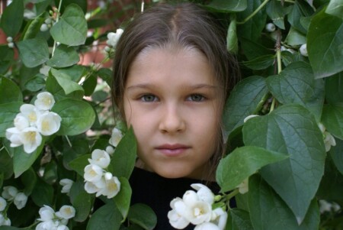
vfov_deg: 32.0
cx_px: 172
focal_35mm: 42
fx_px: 401
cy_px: 115
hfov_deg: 46.4
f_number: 5.6
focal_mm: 28
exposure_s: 1/50
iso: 100
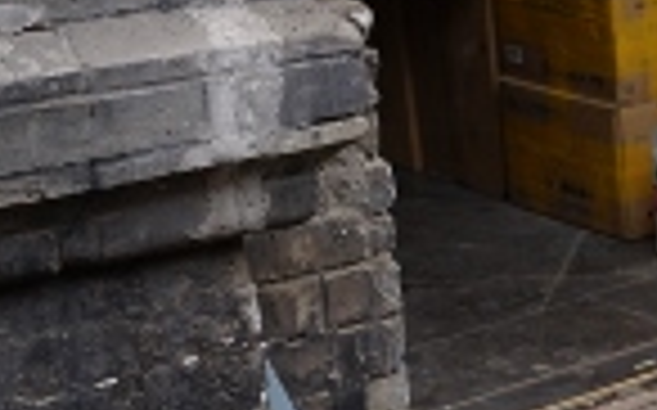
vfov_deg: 10.3
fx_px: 2254
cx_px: 860
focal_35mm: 126
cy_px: 394
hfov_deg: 15.7
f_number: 5
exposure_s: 1/80
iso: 100
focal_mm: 30
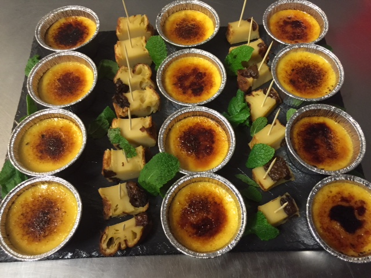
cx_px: 186
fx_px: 311
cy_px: 139
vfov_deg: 48.2
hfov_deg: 61.7
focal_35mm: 29
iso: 200
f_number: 2.2
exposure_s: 1/33
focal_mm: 4.15
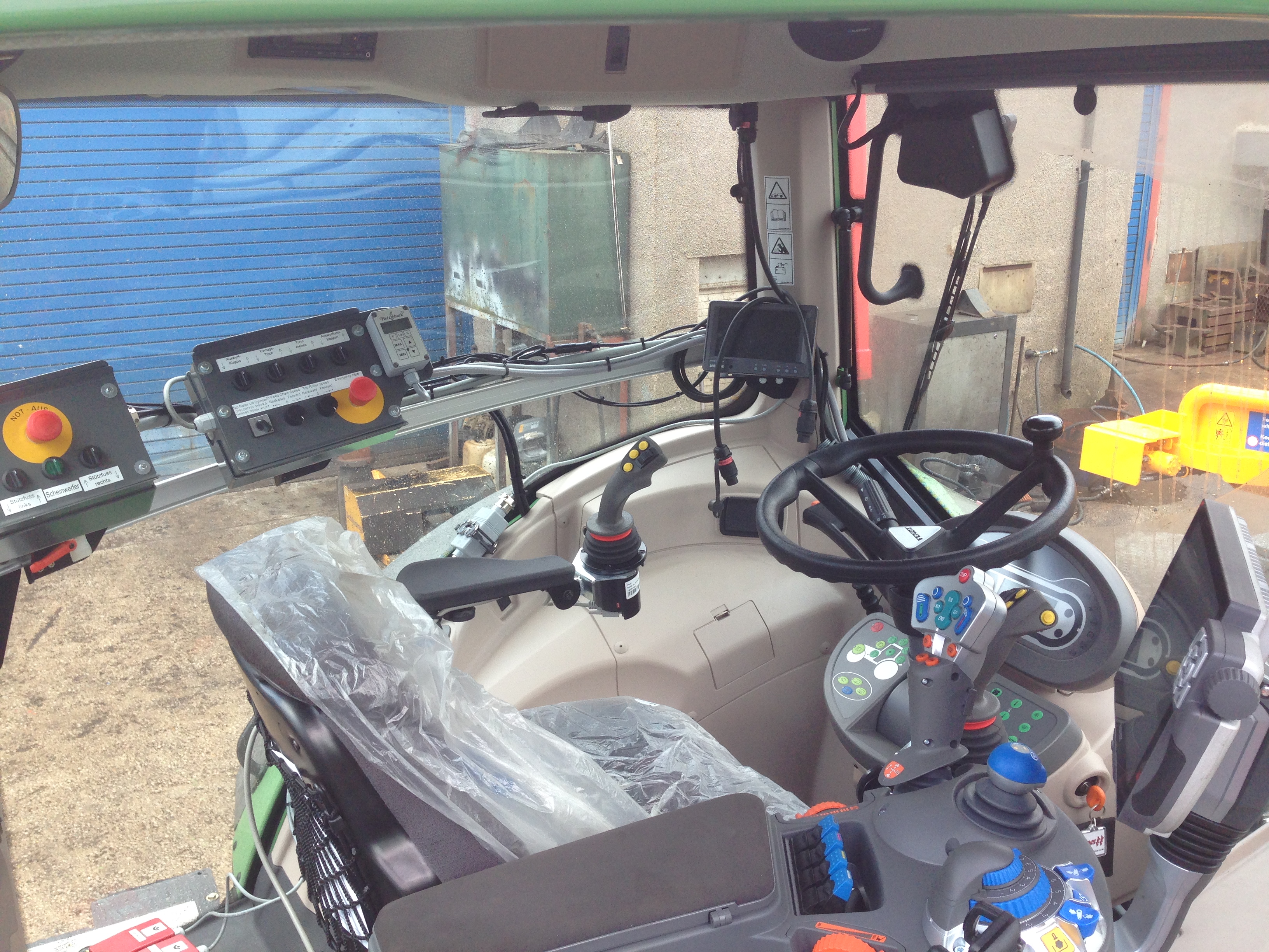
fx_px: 1210
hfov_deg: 55.4
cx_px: 634
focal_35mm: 33
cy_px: 476
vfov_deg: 42.9
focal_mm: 4.12
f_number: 2.4
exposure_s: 1/120
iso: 64
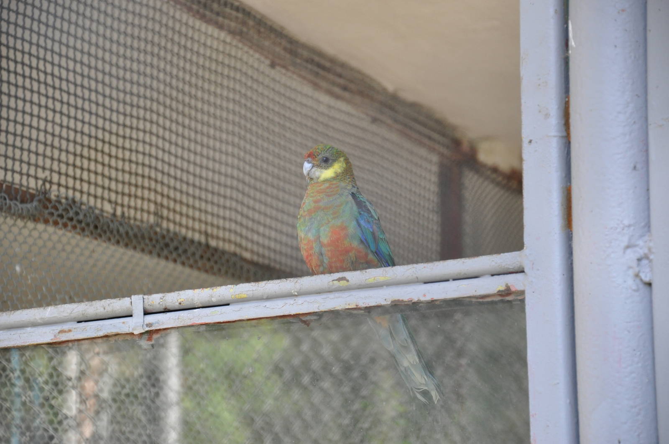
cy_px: 222
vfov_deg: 8.7
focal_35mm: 158
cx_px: 334
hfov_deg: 13.1
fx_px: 2924
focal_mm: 105
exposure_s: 1/200
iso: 800
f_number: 5.6
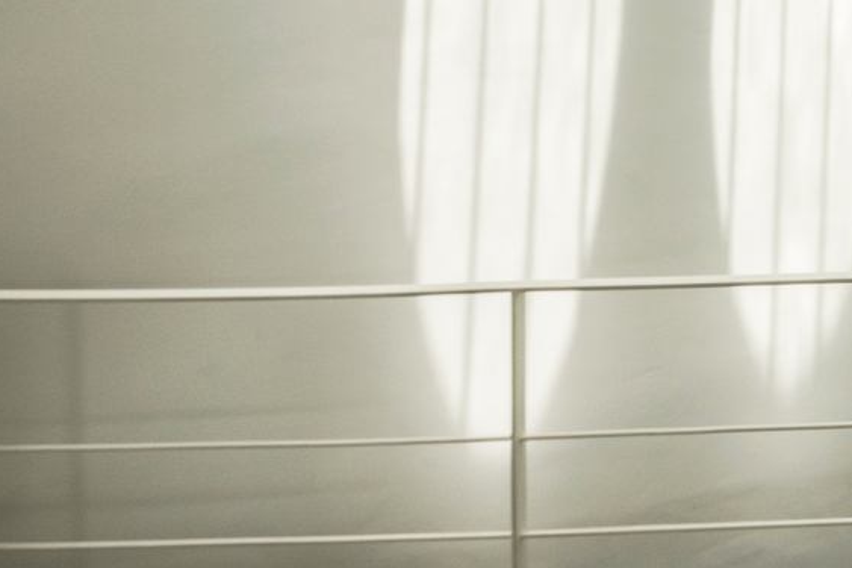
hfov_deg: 34.6
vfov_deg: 28.6
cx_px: 1102
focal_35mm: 40
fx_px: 946
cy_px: -127
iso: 320
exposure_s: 1/50
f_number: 9
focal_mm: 10
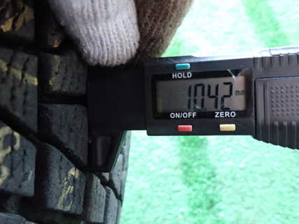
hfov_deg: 52.4
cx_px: 126
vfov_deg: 40.6
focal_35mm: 35
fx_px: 302
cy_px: 100
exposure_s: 1/30
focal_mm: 4.5
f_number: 2
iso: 640
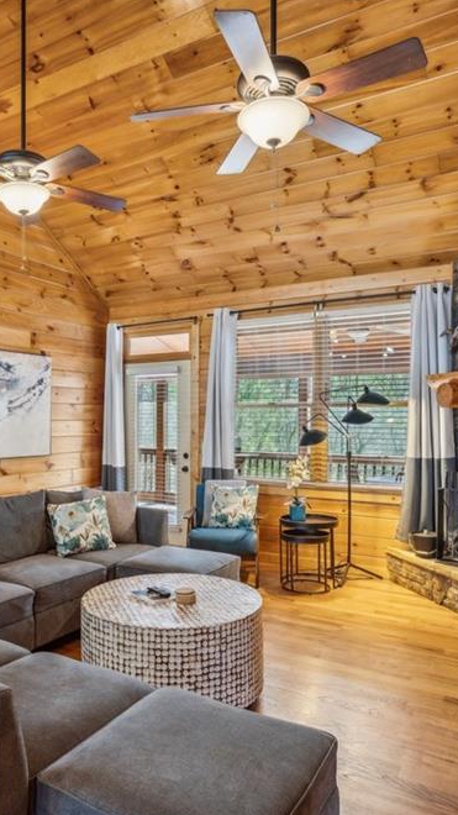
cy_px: 418
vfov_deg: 71.9
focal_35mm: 26
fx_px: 562
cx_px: 190
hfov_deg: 44.2
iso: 400
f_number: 5.6
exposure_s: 1/10
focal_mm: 16
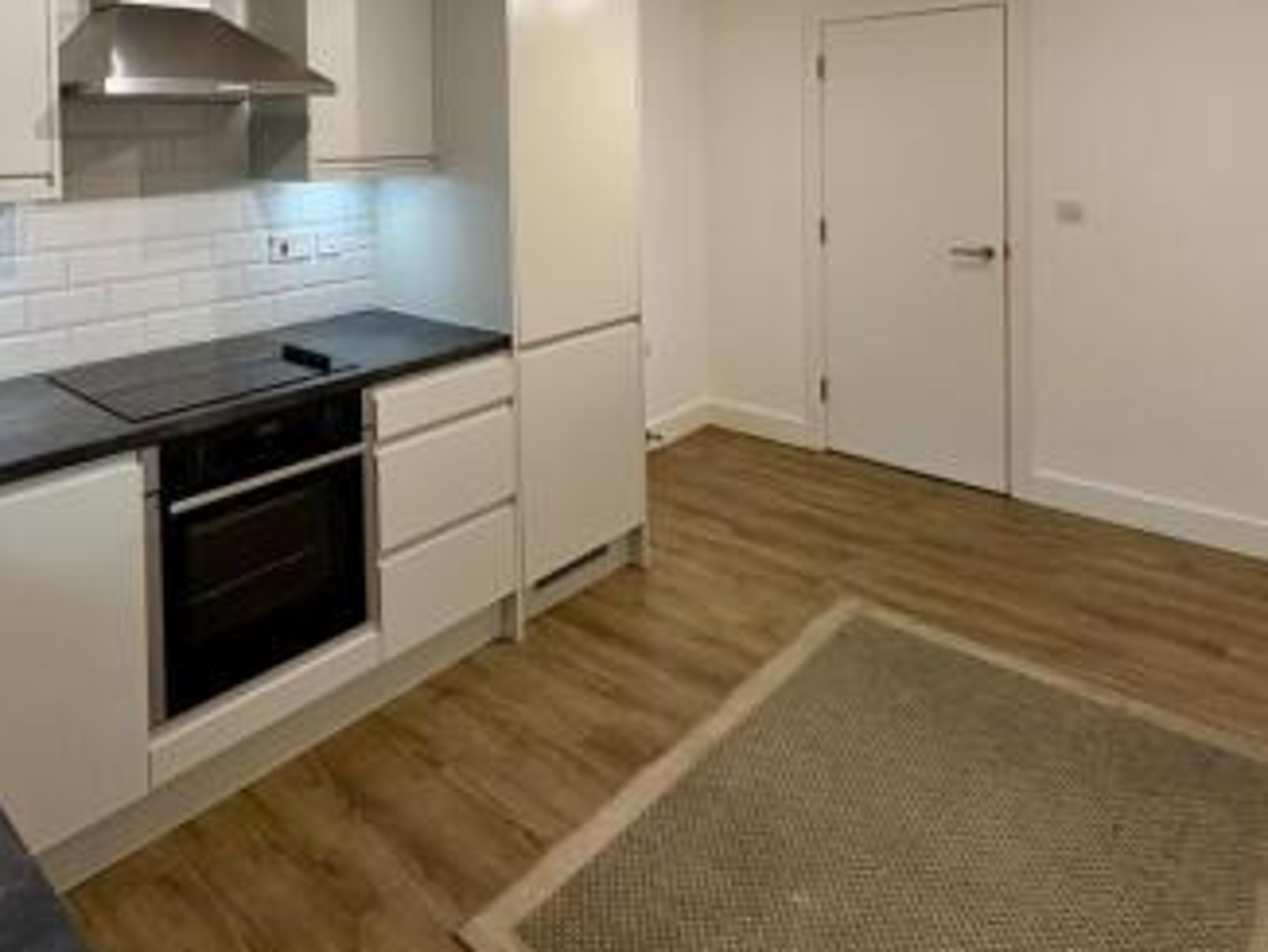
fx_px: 916
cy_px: 150
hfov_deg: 68.6
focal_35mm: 25
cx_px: 504
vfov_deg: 50.5
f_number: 2.2
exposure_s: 1/100
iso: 160
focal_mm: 2.22
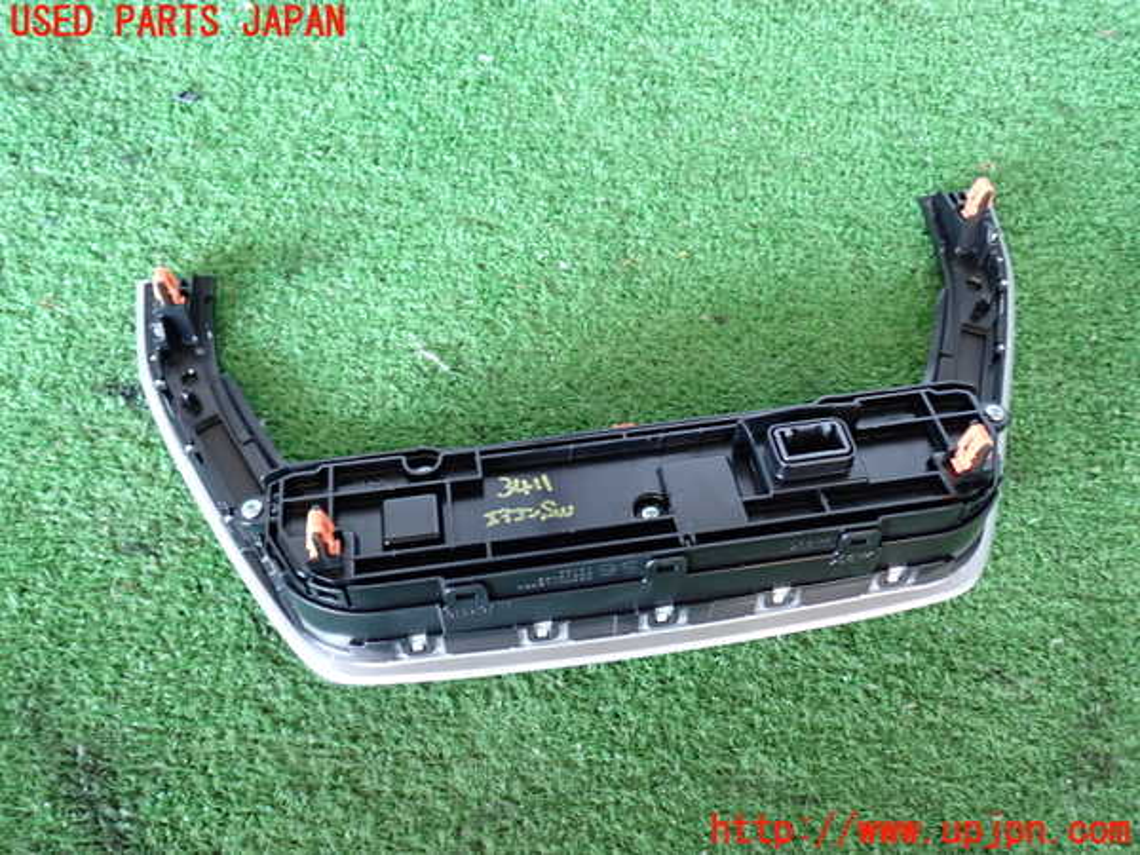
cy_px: 428
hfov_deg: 60.0
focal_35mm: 30
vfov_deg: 46.8
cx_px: 570
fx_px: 988
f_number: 2.3
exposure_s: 1/30
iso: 320
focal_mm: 5.4
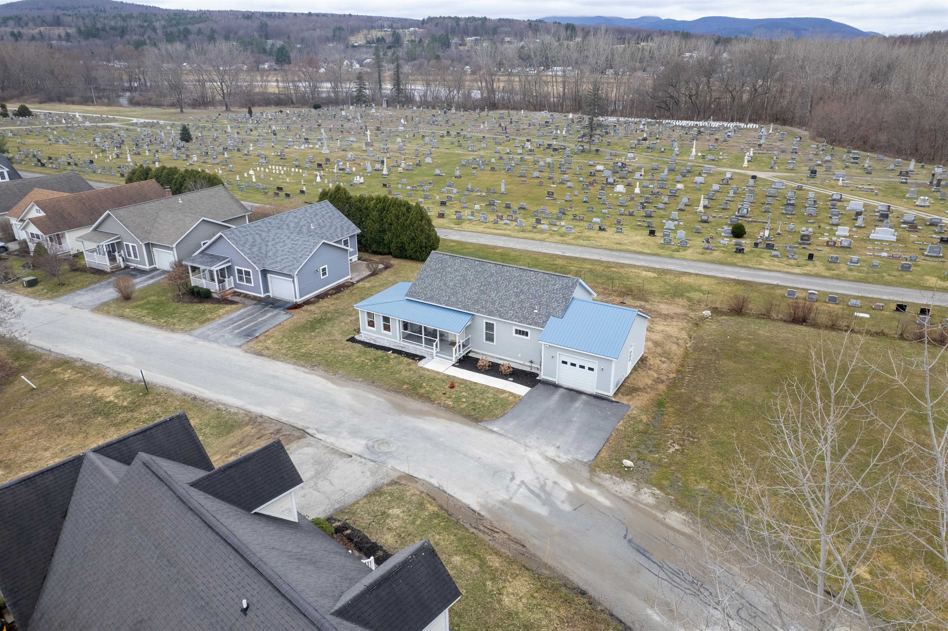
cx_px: 474
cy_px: 316
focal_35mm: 22
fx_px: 579
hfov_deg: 78.6
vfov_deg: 57.2
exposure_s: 1/50
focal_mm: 8.38
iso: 110
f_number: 2.8
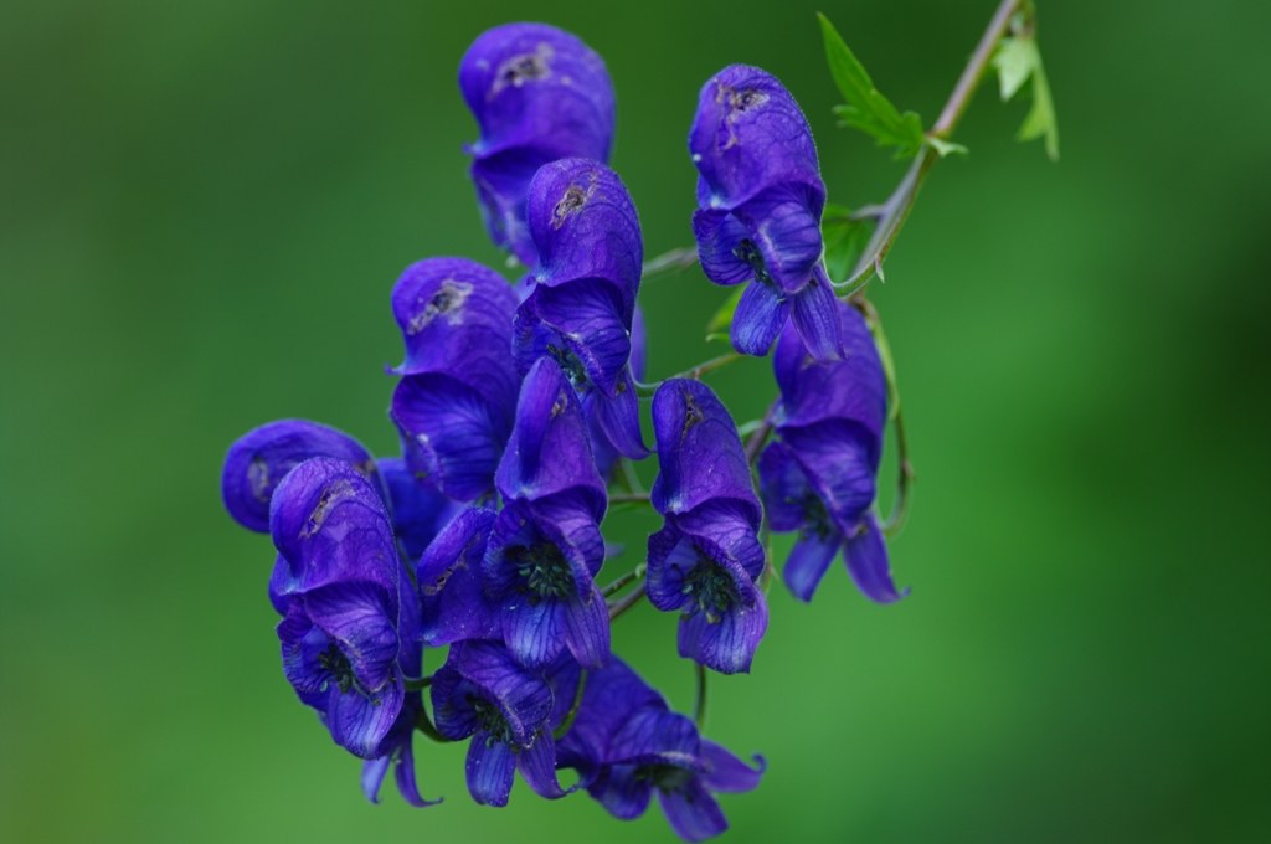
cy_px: 422
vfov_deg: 3.0
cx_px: 636
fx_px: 15867
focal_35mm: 450
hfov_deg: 4.6
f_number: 4
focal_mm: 300
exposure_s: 1/20
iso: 100
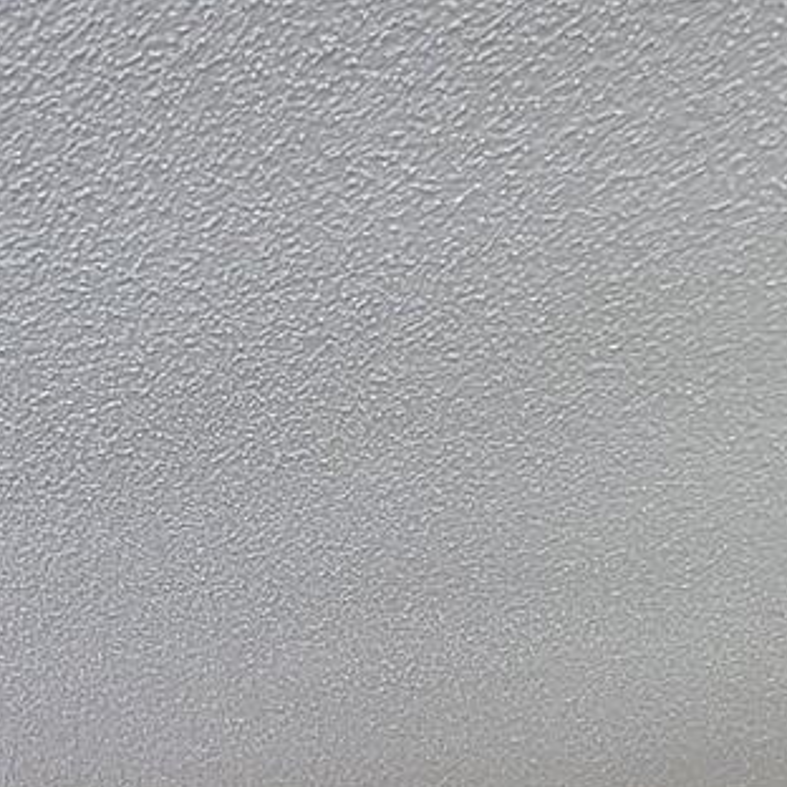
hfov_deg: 26.5
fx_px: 1518
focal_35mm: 59
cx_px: -101
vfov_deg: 19.4
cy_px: 1506
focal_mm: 2.2
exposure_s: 1/60
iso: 400
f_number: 2.2
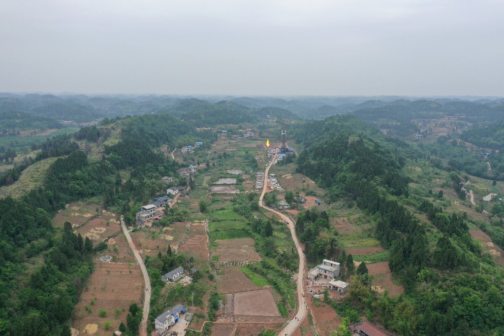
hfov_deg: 65.5
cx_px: 252
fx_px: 392
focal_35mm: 28
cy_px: 168
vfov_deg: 46.4
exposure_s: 1/320
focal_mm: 10.26
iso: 100
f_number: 5
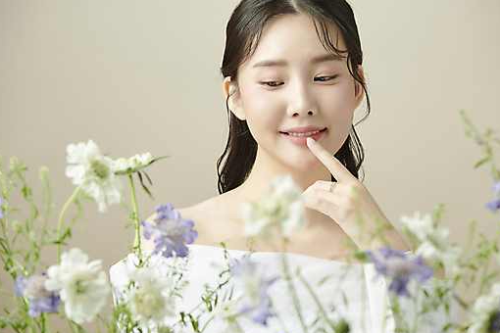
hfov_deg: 10.0
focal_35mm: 206
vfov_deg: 6.7
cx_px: 257
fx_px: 2861
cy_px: 148
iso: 64
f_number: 5.6
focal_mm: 175
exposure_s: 1/125
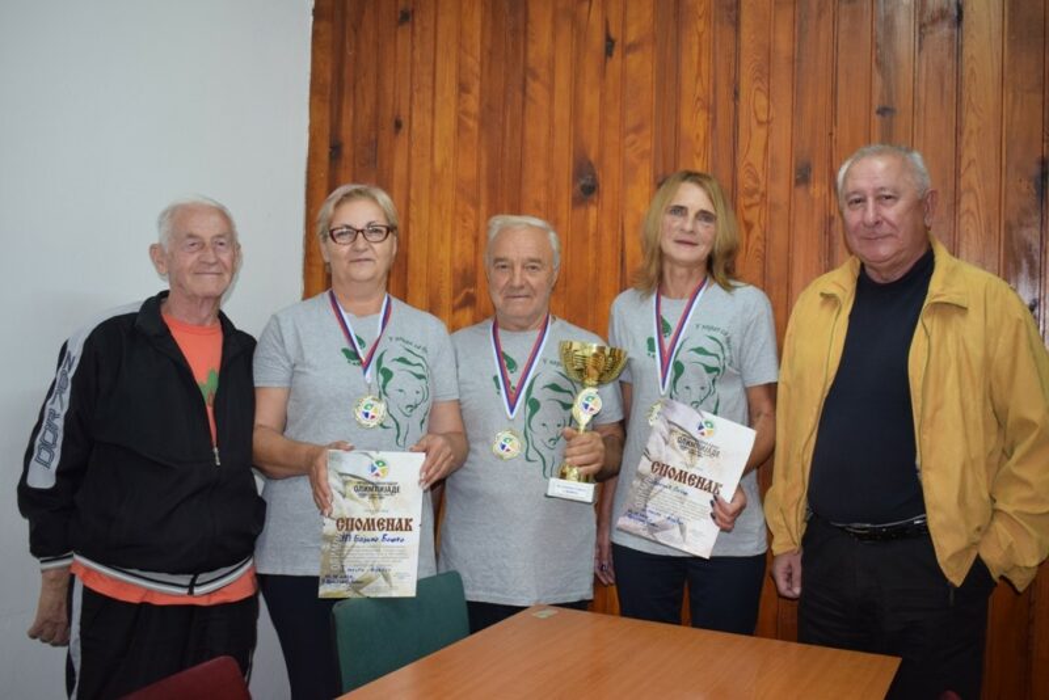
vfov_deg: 36.9
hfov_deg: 53.1
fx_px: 1049
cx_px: 524
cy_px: 350
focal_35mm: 36
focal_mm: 24
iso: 800
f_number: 4.5
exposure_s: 1/80
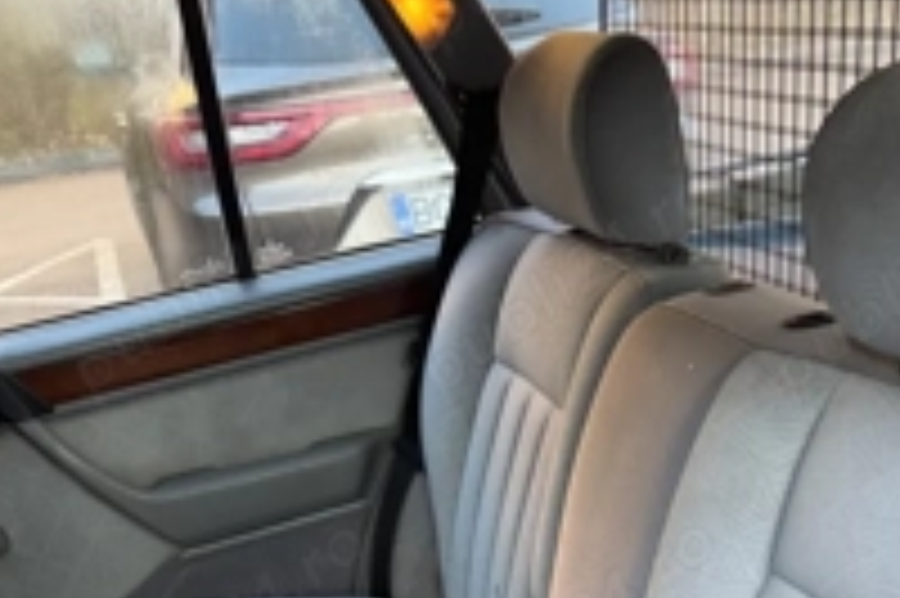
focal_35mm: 50
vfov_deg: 24.7
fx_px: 1249
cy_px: 688
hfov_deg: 38.8
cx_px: 657
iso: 125
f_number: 1.78
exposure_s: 1/121
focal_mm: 6.76
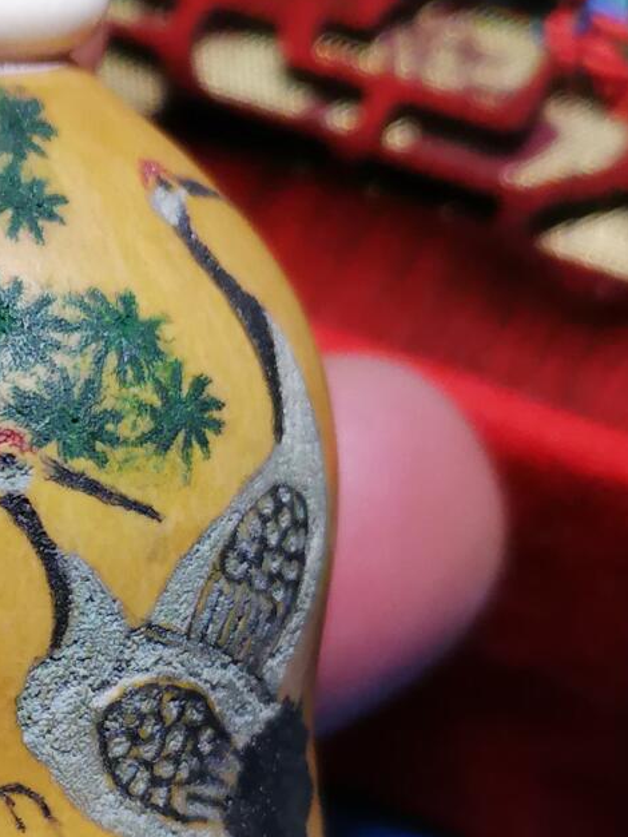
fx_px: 2780
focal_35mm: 115
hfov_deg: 12.6
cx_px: -87
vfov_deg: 17.1
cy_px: 586
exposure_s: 1/33.3
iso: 200
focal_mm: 5.4
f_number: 1.8
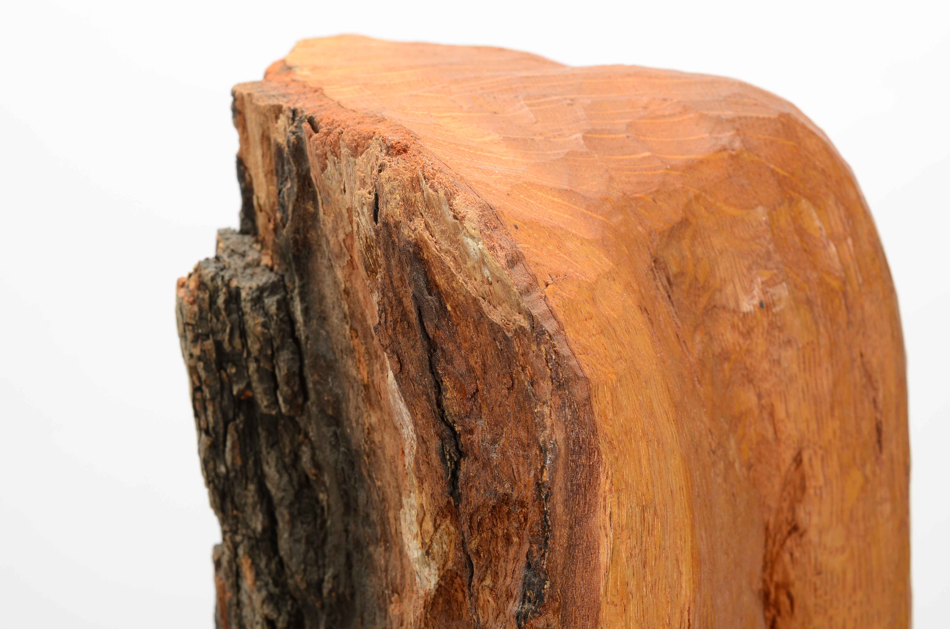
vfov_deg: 16.5
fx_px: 2173
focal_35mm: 82
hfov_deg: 24.7
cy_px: 314
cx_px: 475
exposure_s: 1/160
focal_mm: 55
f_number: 14
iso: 100
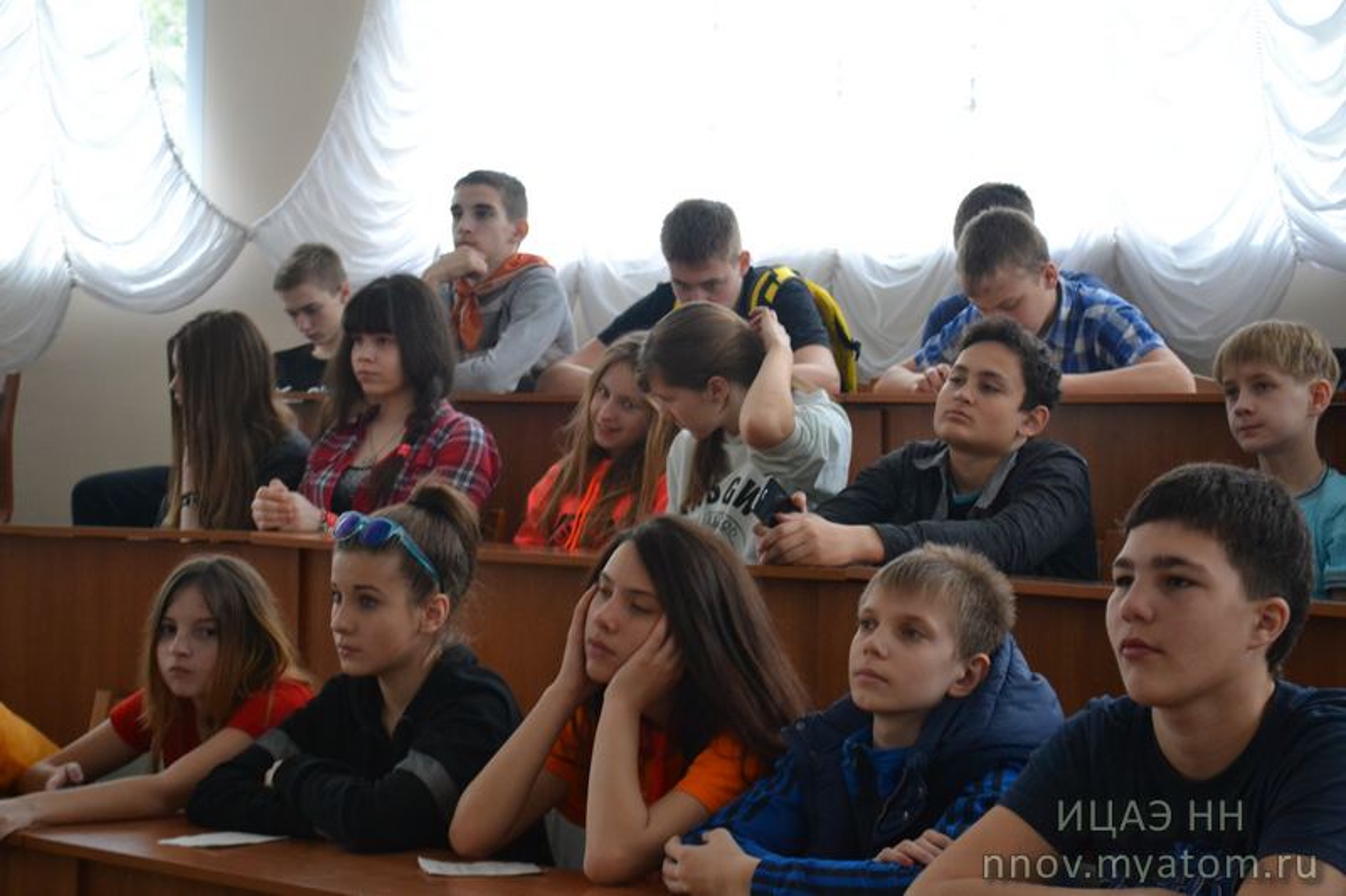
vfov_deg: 20.6
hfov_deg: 30.5
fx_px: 2467
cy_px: 448
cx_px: 673
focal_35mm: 66
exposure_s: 1/60
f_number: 5.3
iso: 1250
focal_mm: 44
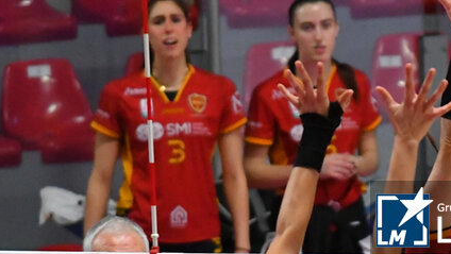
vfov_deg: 1.6
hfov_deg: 2.8
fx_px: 9069
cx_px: 474
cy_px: 209
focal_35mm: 758
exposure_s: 1/1600
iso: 5000
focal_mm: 200
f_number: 4.5
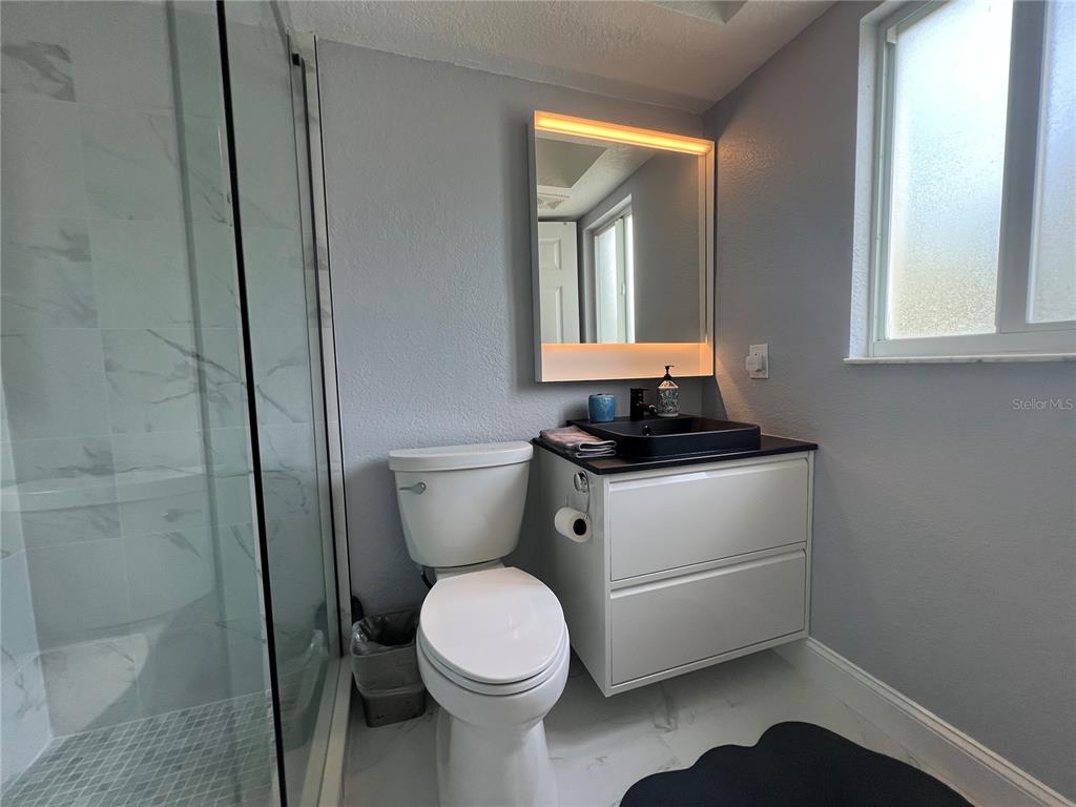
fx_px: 404
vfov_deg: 89.9
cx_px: 538
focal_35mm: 13
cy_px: 404
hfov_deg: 106.2
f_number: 1.8
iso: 80
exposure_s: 1/120
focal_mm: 1.57
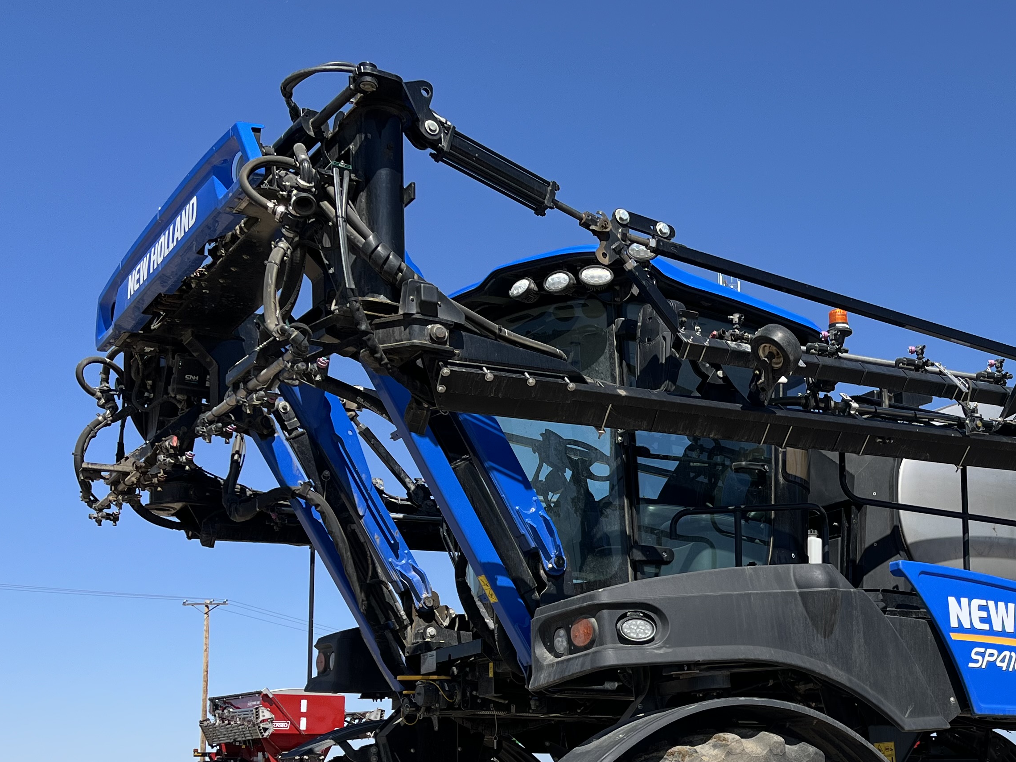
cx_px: 851
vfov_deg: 30.6
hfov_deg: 39.2
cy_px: 628
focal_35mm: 46
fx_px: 1350
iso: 50
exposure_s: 1/4016
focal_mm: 5.1
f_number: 1.6
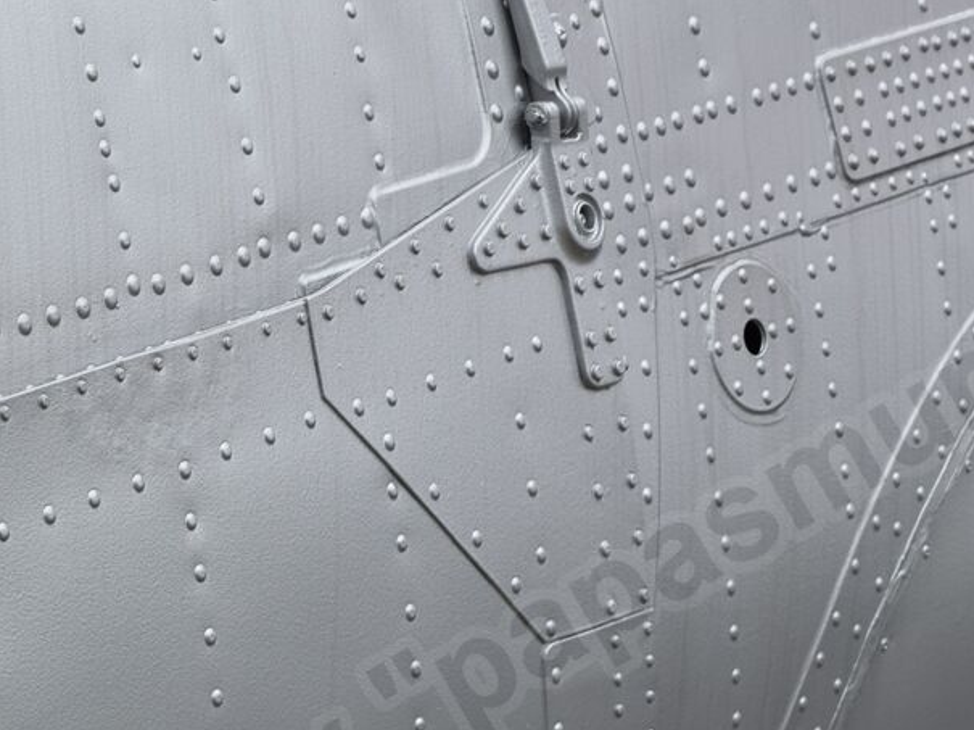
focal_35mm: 168
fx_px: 4725
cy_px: 210
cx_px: 939
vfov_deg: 8.8
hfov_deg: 11.7
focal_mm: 55
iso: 200
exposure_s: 1/320
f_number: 9
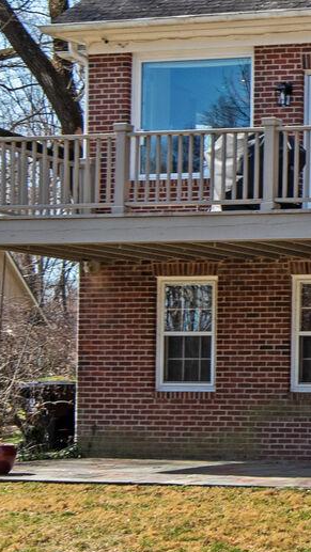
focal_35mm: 98
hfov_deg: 11.2
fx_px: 1436
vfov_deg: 21.6
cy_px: 153
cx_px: 628
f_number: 8
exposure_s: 1/160
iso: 400
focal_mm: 28
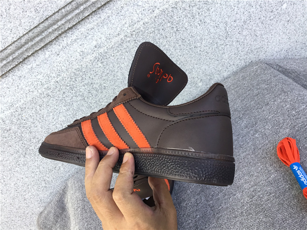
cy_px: 115
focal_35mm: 31
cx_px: 154
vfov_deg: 45.4
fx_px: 275
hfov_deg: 58.4
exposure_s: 1/100
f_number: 2.4
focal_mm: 3.3
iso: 40
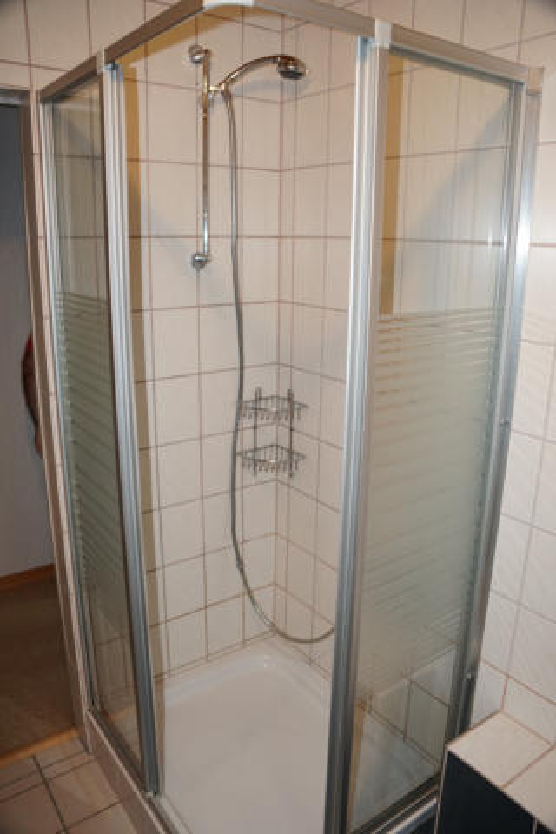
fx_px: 625
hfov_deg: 47.9
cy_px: 417
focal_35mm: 27
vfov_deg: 67.4
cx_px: 278
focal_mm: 18
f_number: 3.5
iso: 500
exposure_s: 1/60
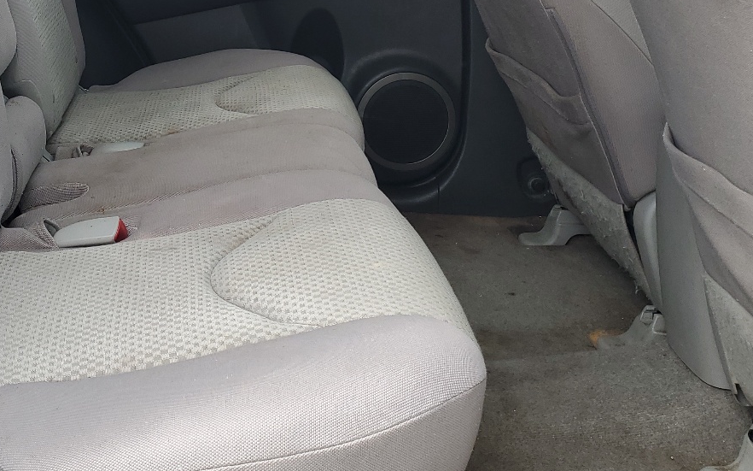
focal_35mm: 50
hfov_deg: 39.7
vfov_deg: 24.7
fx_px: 1026
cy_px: 4
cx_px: 242
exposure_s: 1/213
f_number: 1.5
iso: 50
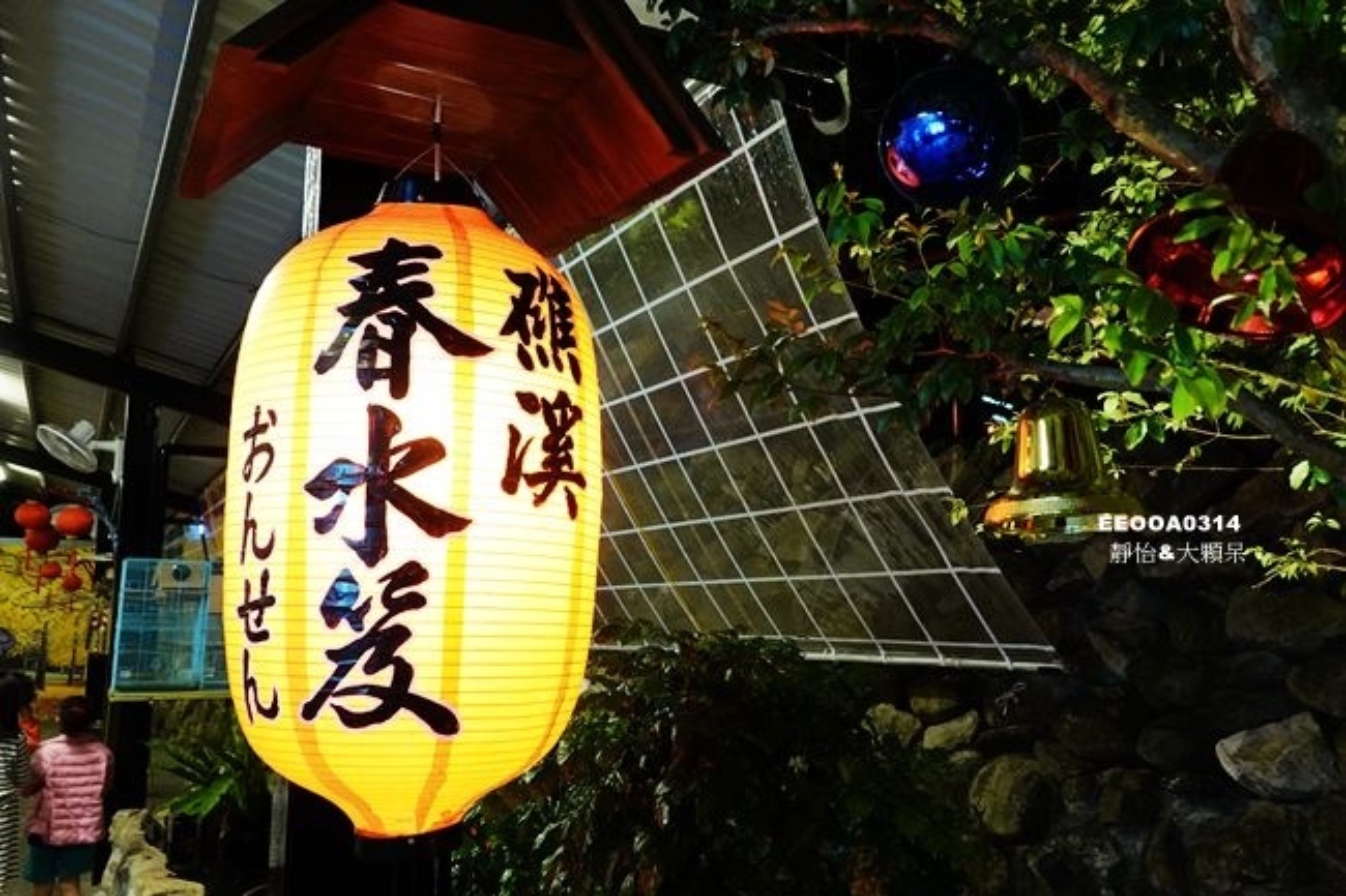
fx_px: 1121
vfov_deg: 43.6
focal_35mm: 30
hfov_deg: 61.9
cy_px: 448
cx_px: 673
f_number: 3.2
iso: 1600
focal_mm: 11.06
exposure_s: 1/30
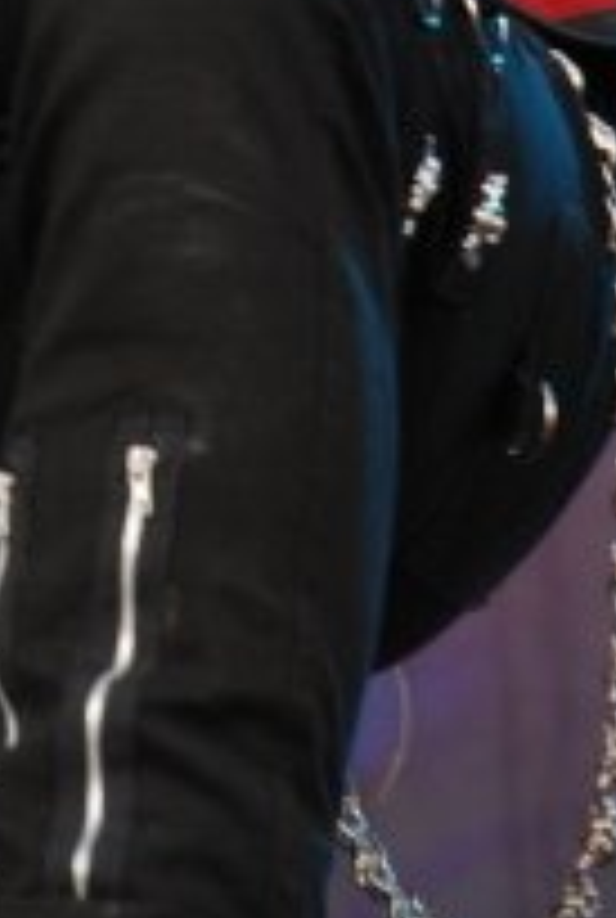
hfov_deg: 2.6
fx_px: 13786
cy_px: -634
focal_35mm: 540
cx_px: -90
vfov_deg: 3.8
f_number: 5.6
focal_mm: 95
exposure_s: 1/100
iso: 400
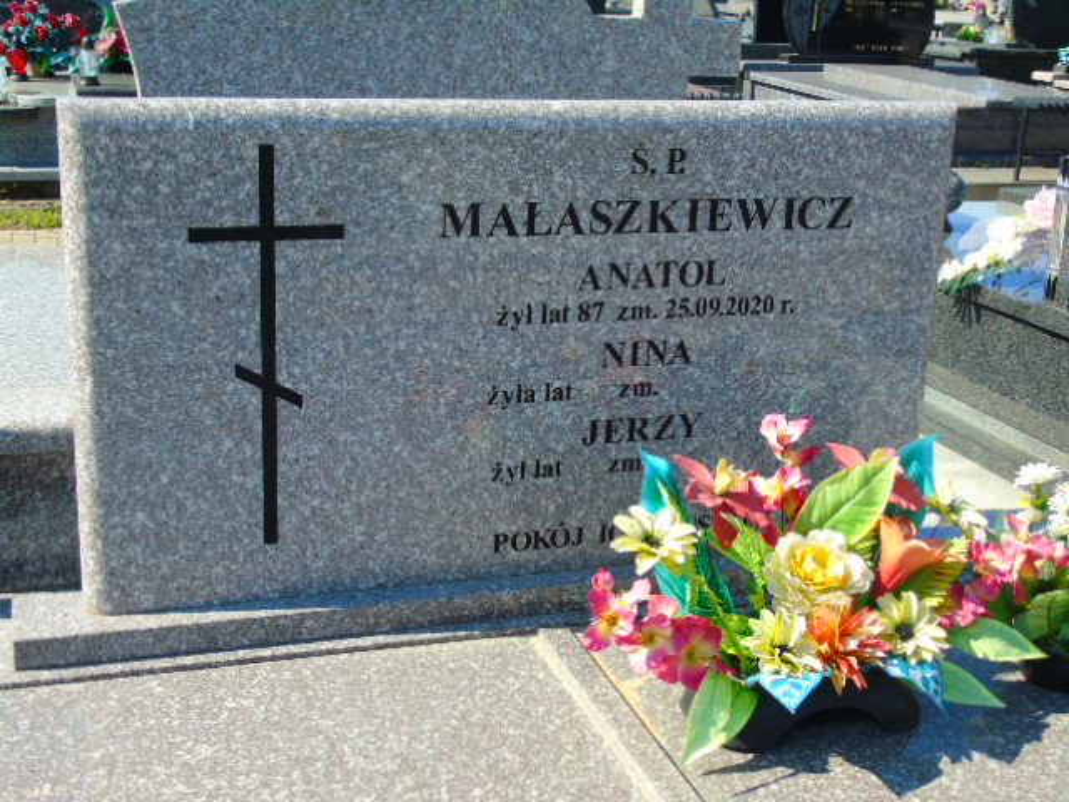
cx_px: 534
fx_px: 1421
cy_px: 401
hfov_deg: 41.2
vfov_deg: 31.5
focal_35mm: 46
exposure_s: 1/400
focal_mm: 8.2
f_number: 4.1
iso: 80
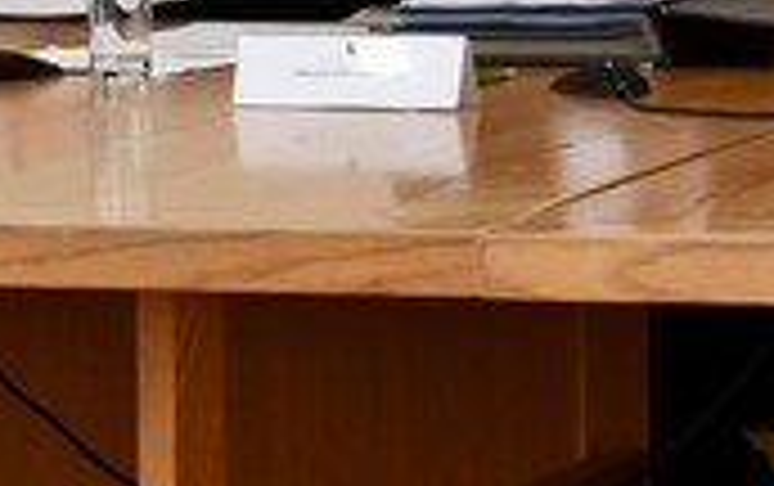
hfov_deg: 6.1
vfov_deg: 3.8
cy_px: -133
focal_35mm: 345
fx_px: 7287
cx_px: 315
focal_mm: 38
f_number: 4.2
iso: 800
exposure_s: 1/160
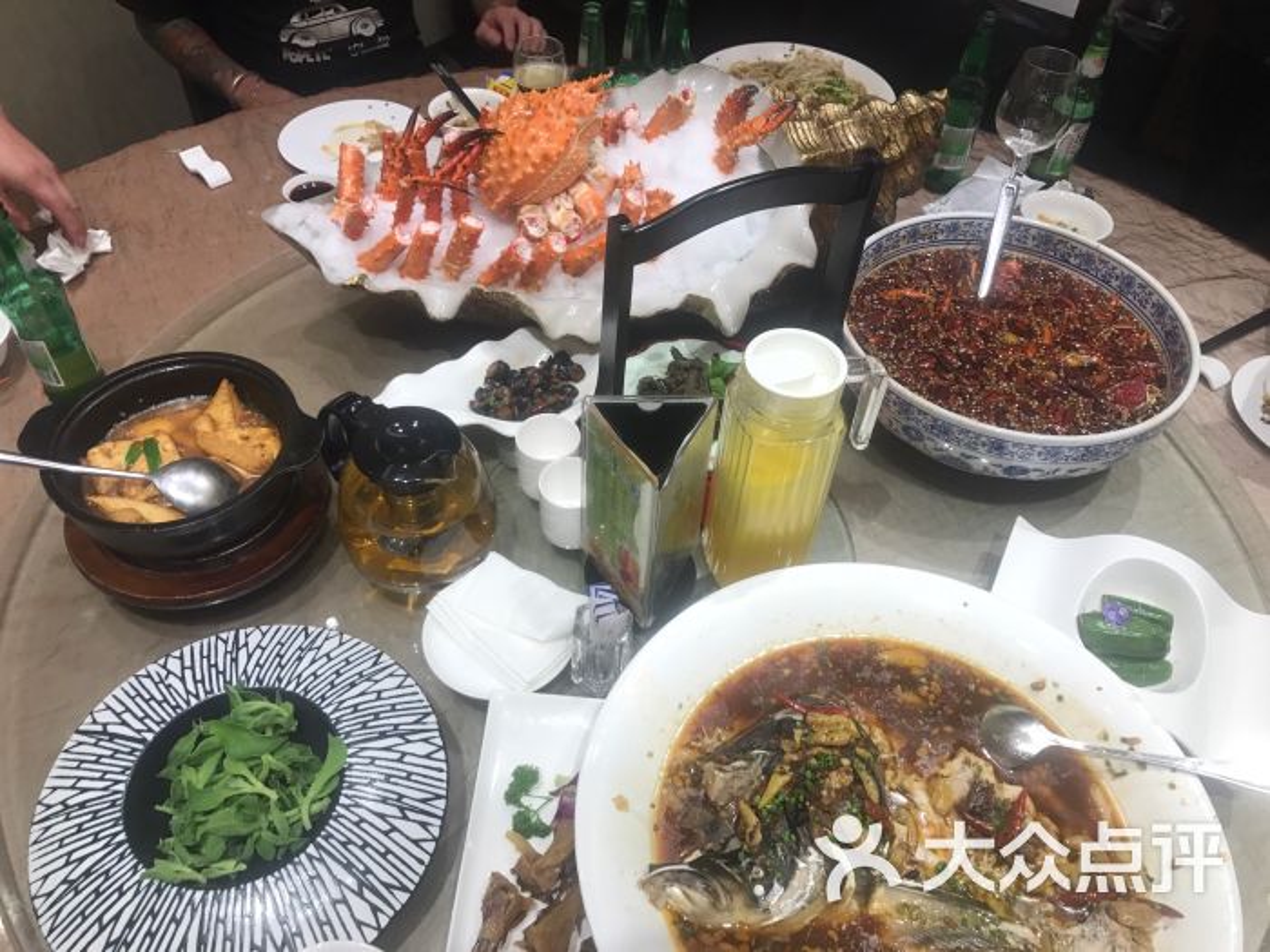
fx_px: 1027
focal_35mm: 28
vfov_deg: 49.7
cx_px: 635
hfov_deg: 63.4
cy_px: 476
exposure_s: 1/100
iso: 40
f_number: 1.8
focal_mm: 3.99
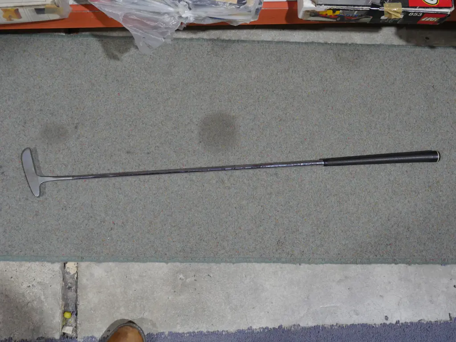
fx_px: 527
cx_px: 228
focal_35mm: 40
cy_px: 171
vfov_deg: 36.0
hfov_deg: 46.8
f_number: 4.5
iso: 500
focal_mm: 20
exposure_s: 1/60
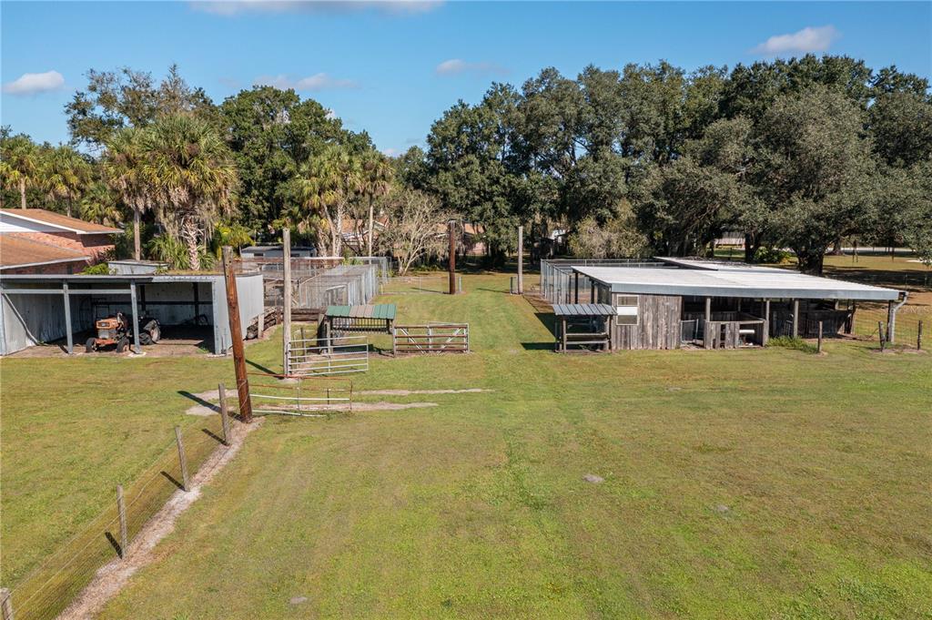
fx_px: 724
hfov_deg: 65.5
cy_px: 310
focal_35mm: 28
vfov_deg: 46.3
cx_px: 466
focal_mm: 10.26
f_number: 5.6
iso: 100
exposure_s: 1/240
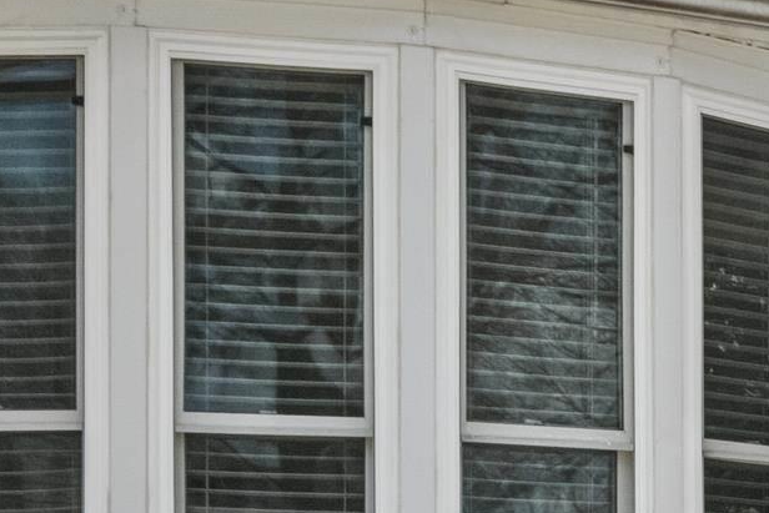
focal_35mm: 146
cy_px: 628
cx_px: 1396
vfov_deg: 9.3
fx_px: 3119
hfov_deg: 12.7
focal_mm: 24
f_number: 9
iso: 400
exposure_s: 1/250
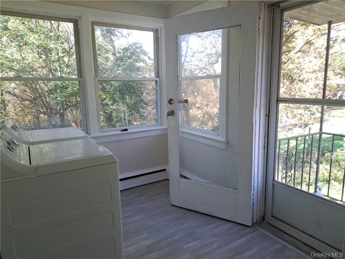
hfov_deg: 71.6
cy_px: 130
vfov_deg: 56.8
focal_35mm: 24
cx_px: 172
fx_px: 239
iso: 50
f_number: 1.8
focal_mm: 5.23
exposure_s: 1/60
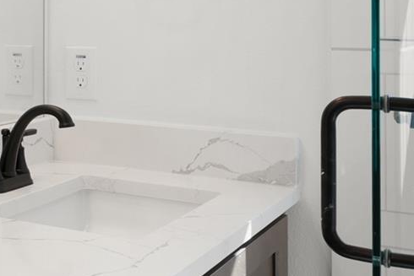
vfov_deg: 18.8
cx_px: -100
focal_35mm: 71
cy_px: 11
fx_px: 817
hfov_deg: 25.2
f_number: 10
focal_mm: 17
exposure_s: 1/13
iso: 100
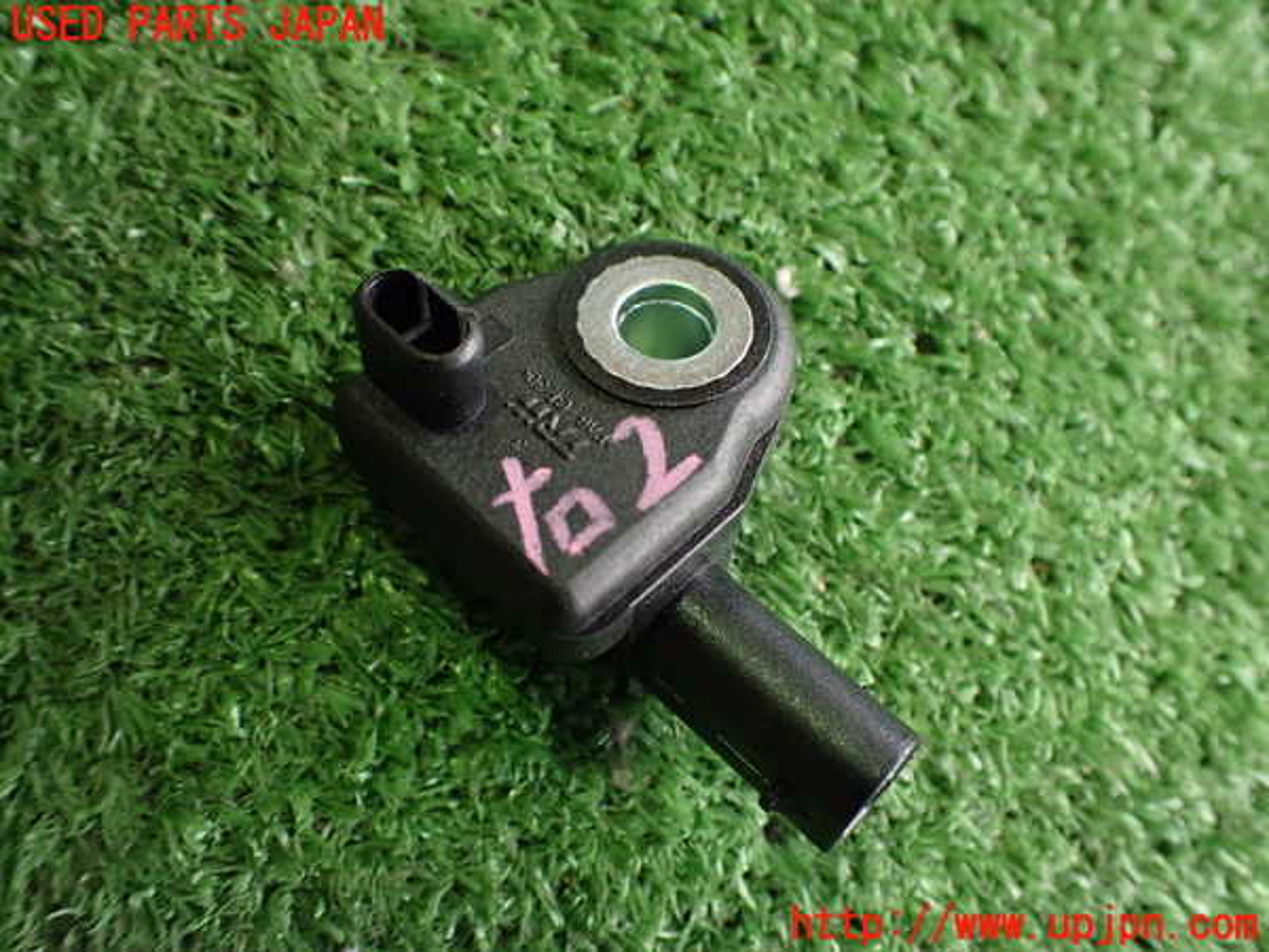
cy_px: 476
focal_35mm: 30
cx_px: 634
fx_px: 1100
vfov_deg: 46.8
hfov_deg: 60.0
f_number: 2.3
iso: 800
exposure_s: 1/125
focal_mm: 5.4
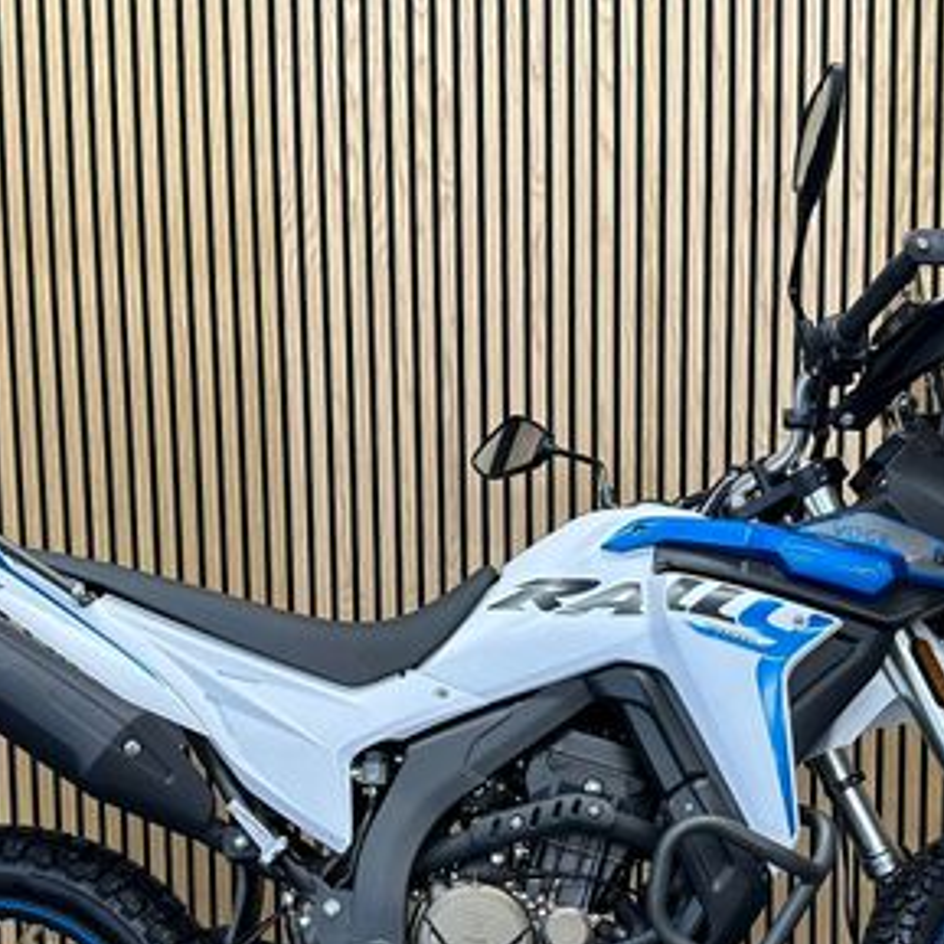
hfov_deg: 36.1
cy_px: 692
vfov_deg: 35.4
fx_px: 1450
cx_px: 483
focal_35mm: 47
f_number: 1.78
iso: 200
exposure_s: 1/100
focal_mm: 6.86
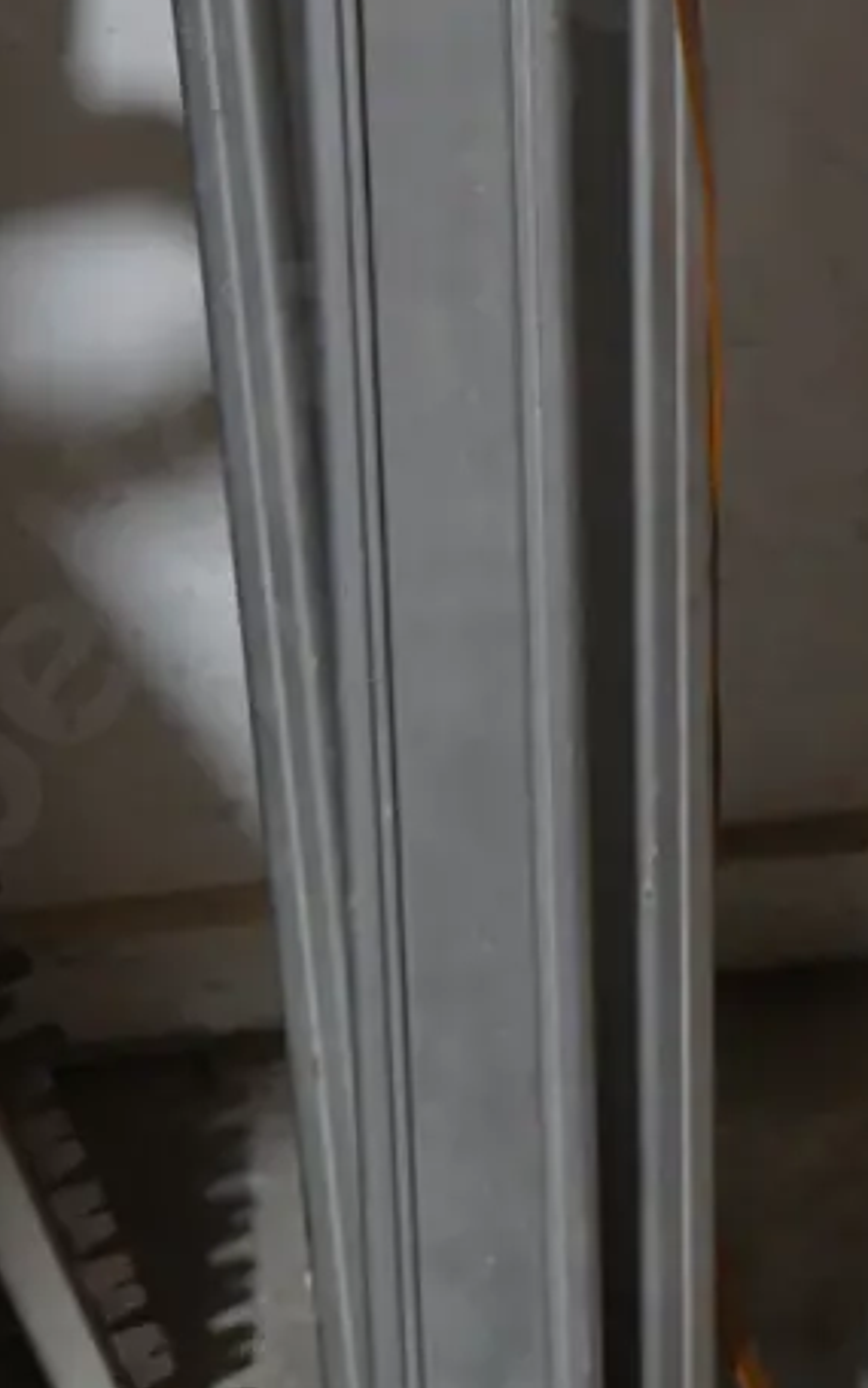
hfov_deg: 11.0
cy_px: 183
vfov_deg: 17.3
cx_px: 425
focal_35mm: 119
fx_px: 4504
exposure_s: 1/60
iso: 1000
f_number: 5.3
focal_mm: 25
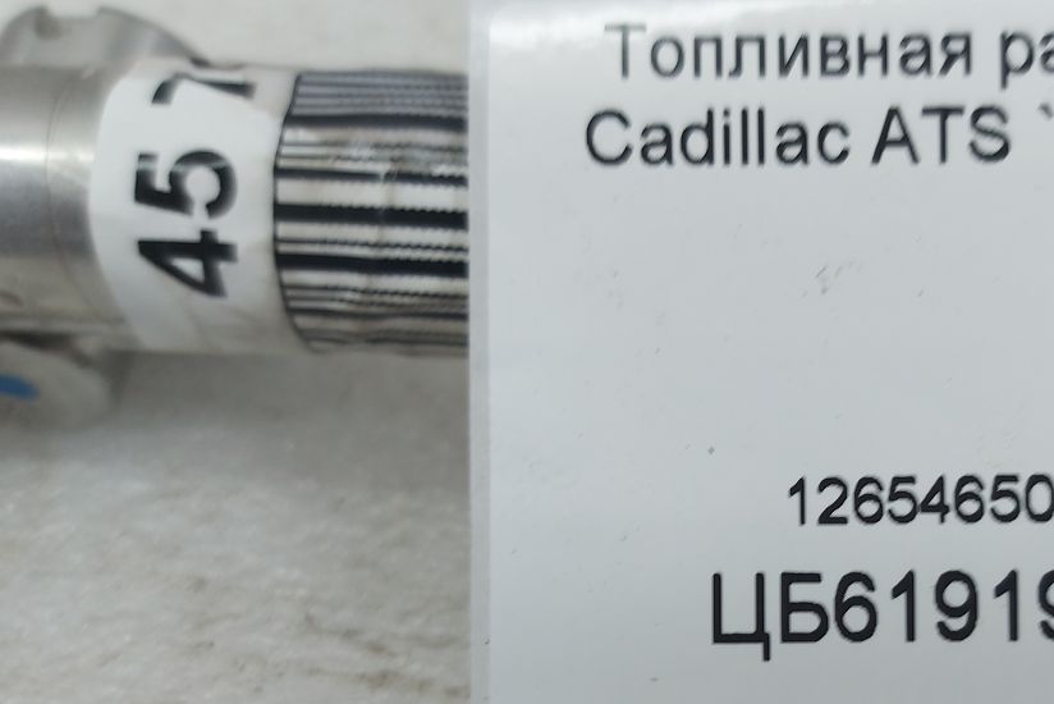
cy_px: 500
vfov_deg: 31.5
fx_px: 1230
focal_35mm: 42
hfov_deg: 44.9
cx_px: 785
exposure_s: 1/50
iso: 32
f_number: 1.8
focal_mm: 5.23
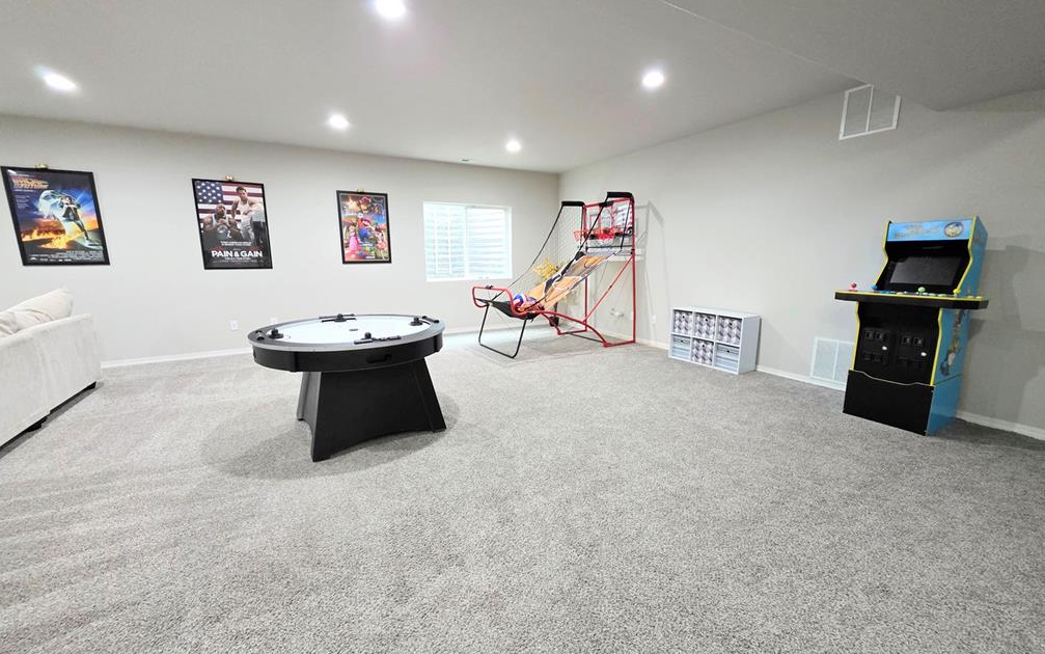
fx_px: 399
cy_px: 338
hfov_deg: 105.3
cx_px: 524
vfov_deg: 78.7
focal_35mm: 14
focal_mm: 2.2
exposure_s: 1/60
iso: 640
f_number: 1.9
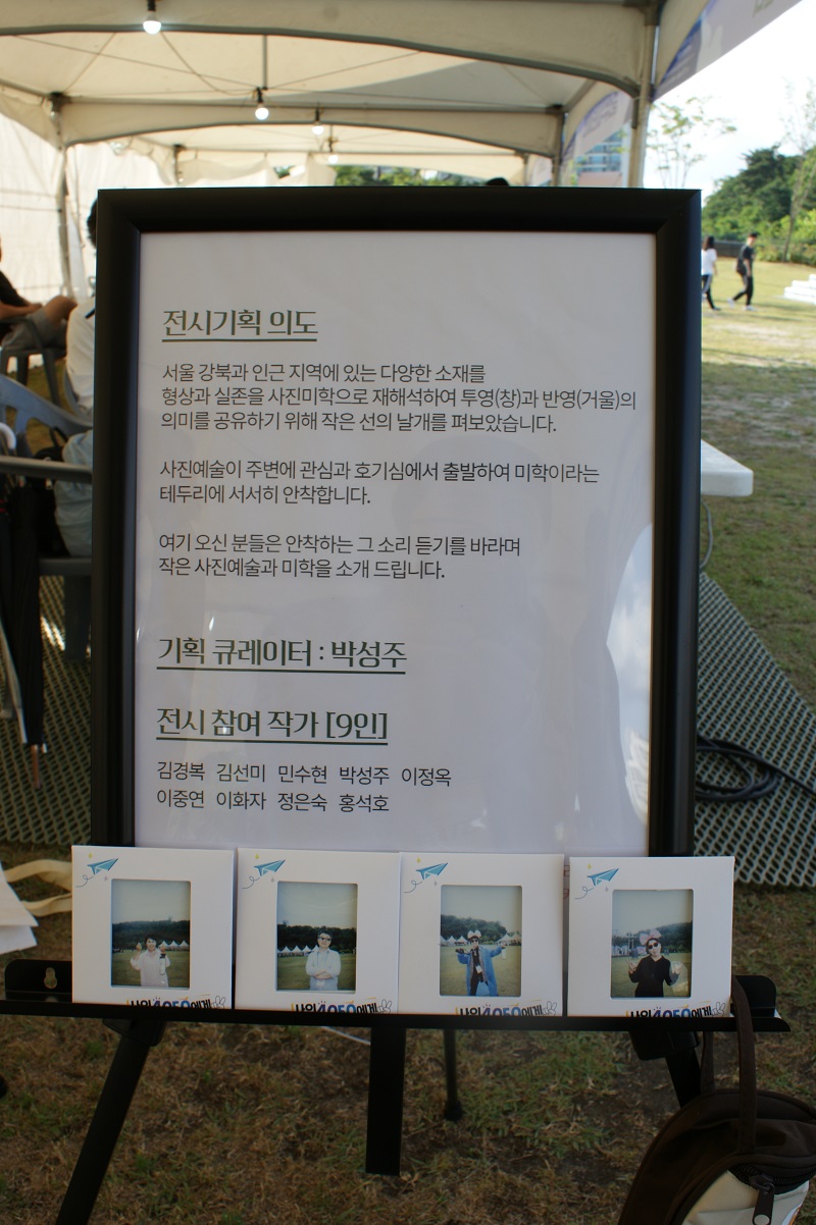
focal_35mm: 30
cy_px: 612
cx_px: 408
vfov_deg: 62.0
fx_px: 1021
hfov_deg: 43.6
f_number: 11
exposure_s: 1/40
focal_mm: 20
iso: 100
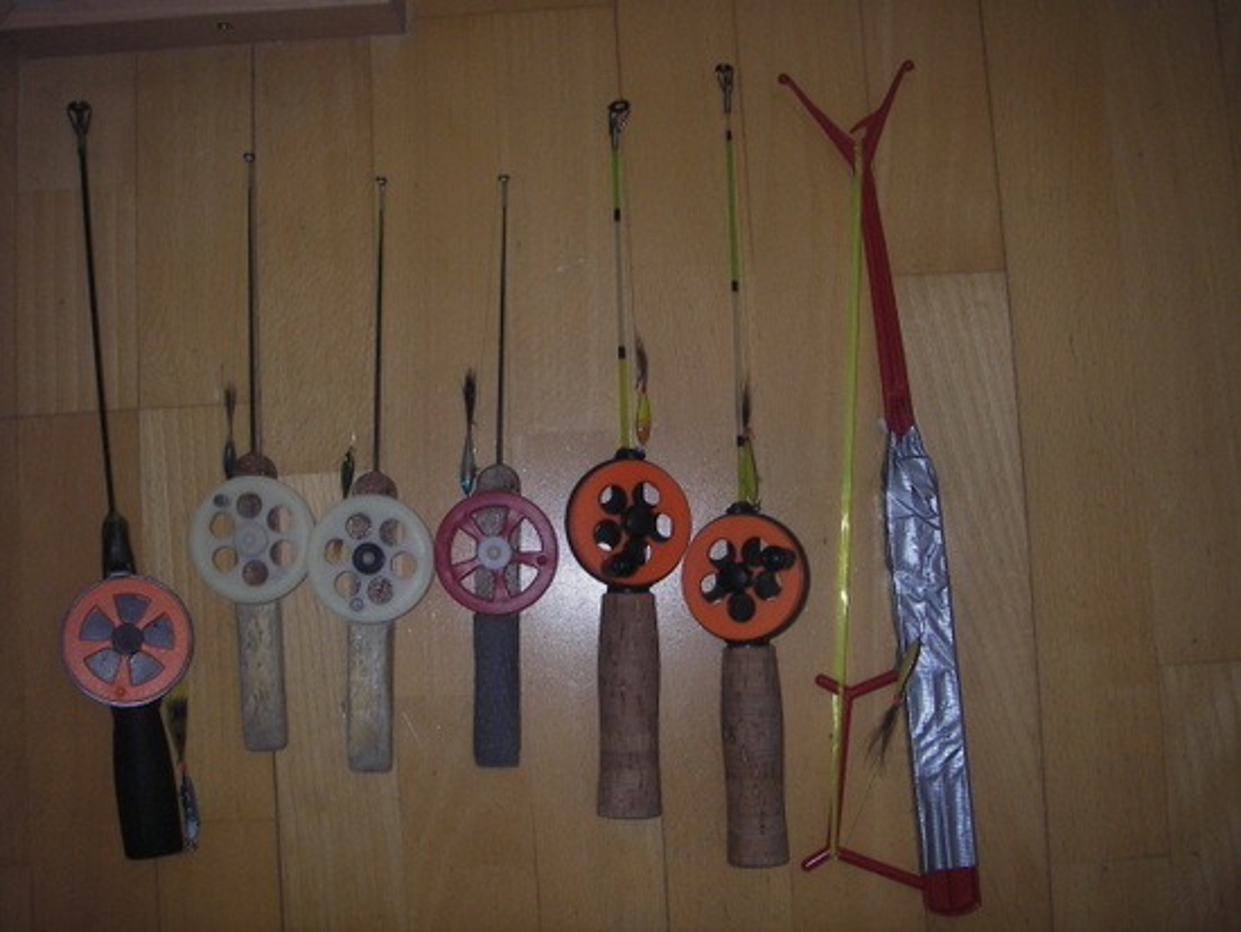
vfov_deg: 37.7
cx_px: 620
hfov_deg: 49.0
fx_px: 1363
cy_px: 466
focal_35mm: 38
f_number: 3.3
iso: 100
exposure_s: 1/30
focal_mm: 6.3
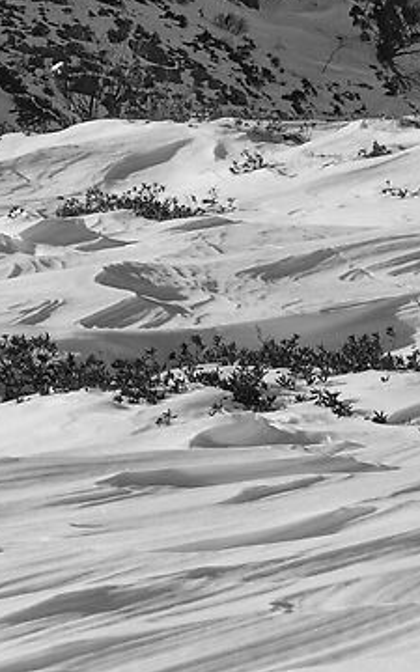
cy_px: 168
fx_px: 4359
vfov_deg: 8.8
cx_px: 4
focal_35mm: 238
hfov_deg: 5.5
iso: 800
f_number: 8
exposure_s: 1/3000
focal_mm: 23
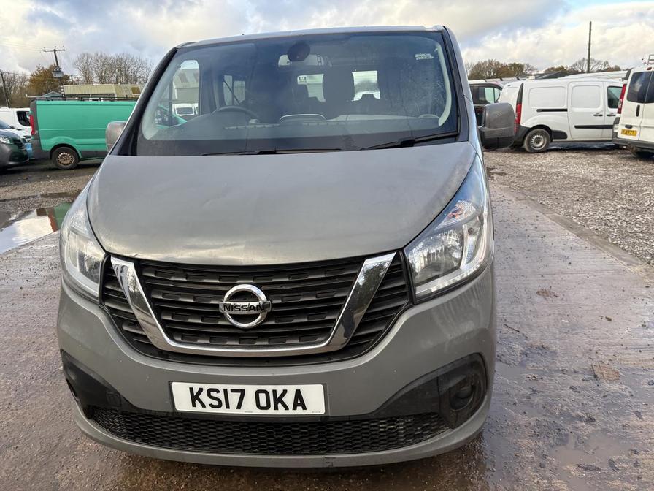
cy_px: 246
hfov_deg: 67.3
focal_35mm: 26
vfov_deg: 53.1
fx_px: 491
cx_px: 327
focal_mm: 5.96
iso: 64
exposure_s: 1/465
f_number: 1.6
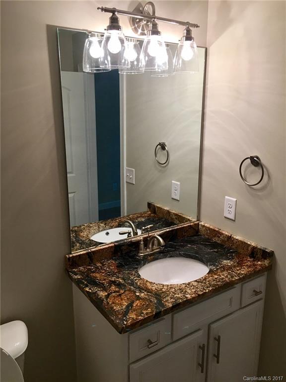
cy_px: 191
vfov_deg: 61.7
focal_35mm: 29
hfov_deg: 48.2
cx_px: 143
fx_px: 319
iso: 25
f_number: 2.2
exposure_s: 1/30
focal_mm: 4.15
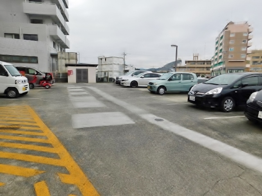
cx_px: 131
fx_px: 174
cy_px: 98
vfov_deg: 58.9
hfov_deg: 73.9
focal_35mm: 23
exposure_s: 1/500
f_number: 3
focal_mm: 4
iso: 125
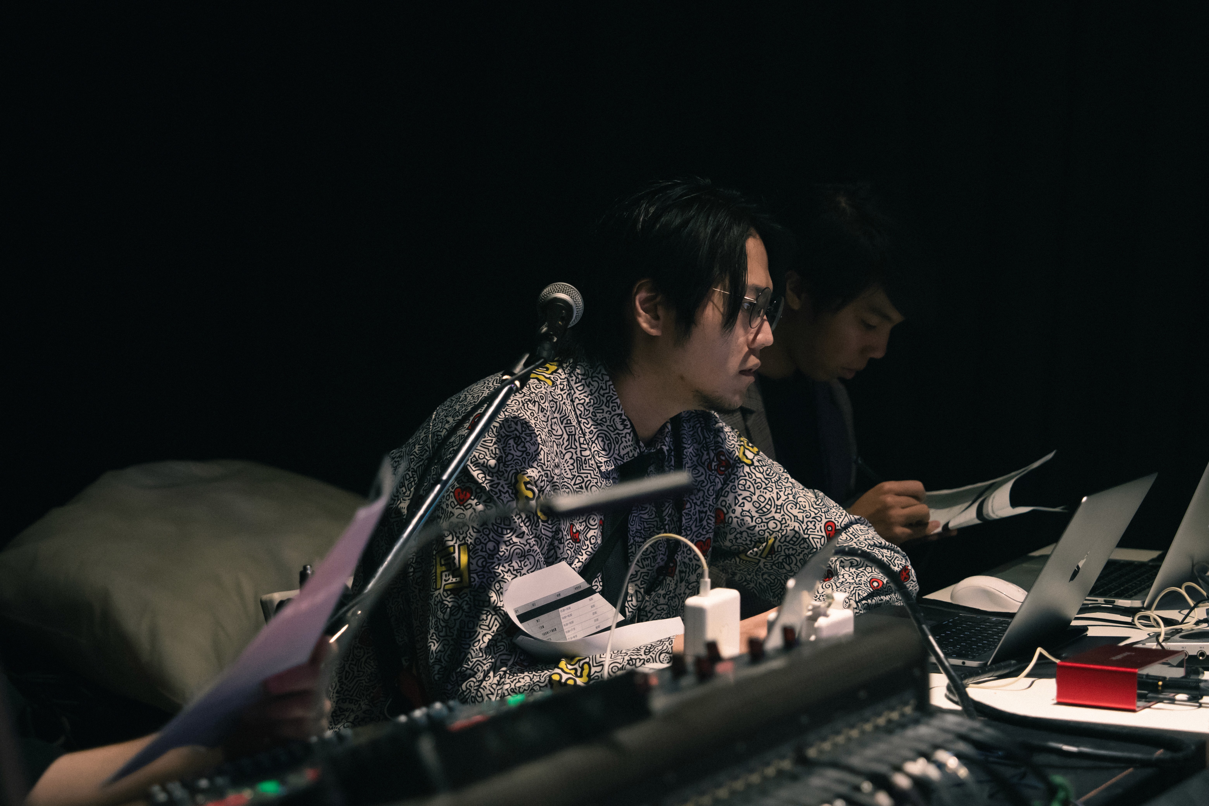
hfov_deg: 22.6
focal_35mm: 90
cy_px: 403
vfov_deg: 15.2
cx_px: 604
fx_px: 3022
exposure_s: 1/125
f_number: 2.8
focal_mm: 60
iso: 2500
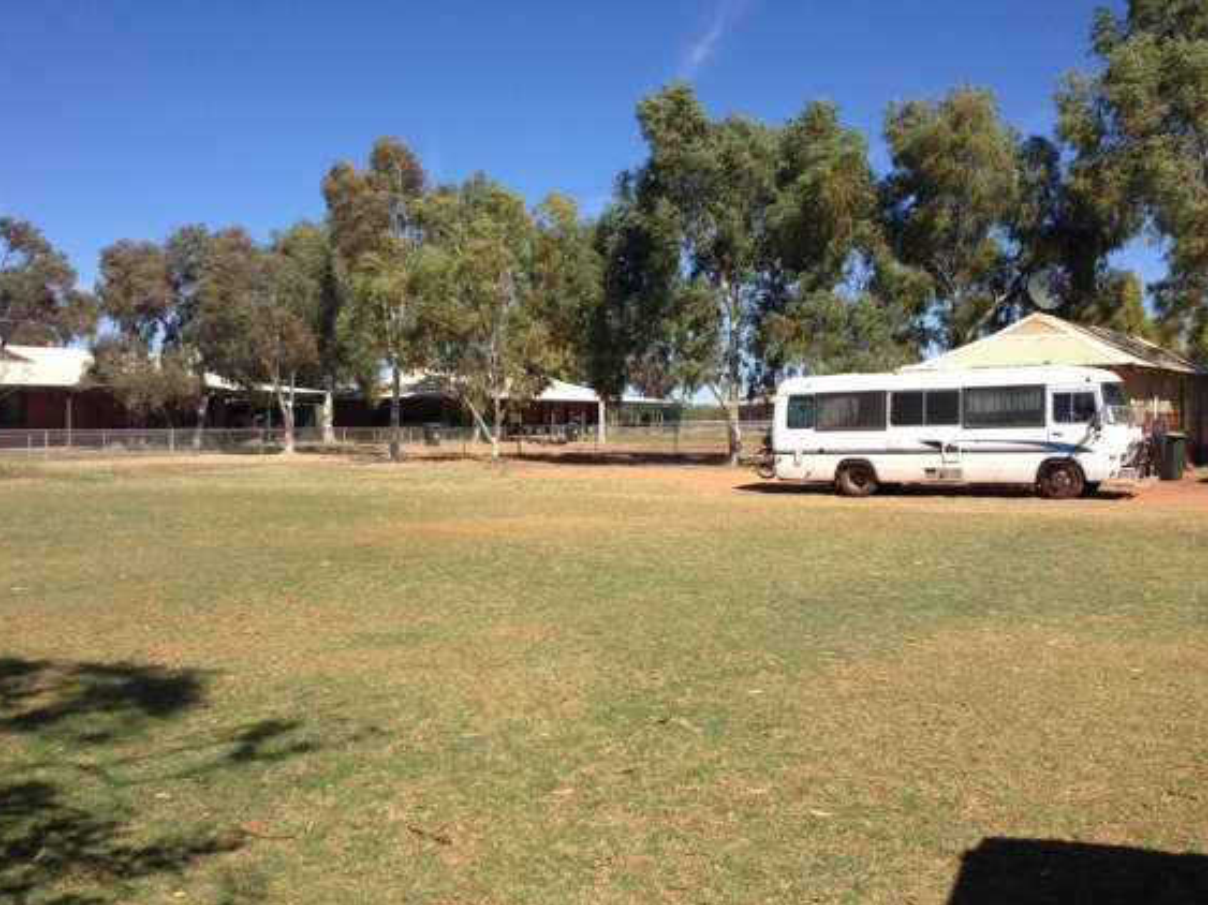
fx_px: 1326
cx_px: 598
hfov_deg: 49.0
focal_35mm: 38
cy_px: 455
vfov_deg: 37.7
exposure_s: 1/1672
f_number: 2.4
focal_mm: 4.28
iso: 50
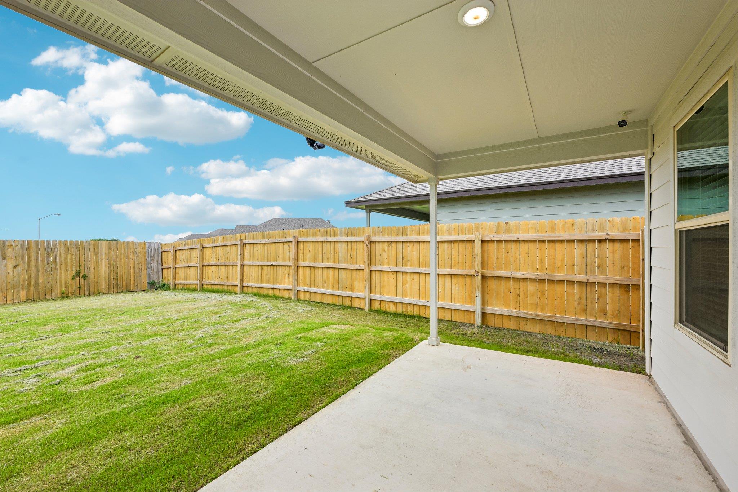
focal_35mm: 15
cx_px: 369
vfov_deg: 77.3
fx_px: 307
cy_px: 246
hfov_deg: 100.4
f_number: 6.7
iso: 100
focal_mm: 15
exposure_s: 1/250
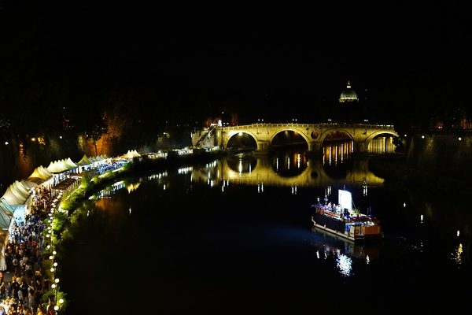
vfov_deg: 27.0
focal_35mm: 50
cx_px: 236
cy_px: 158
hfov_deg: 39.6
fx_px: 656
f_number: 1.8
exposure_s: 1/200
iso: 3200
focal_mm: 50
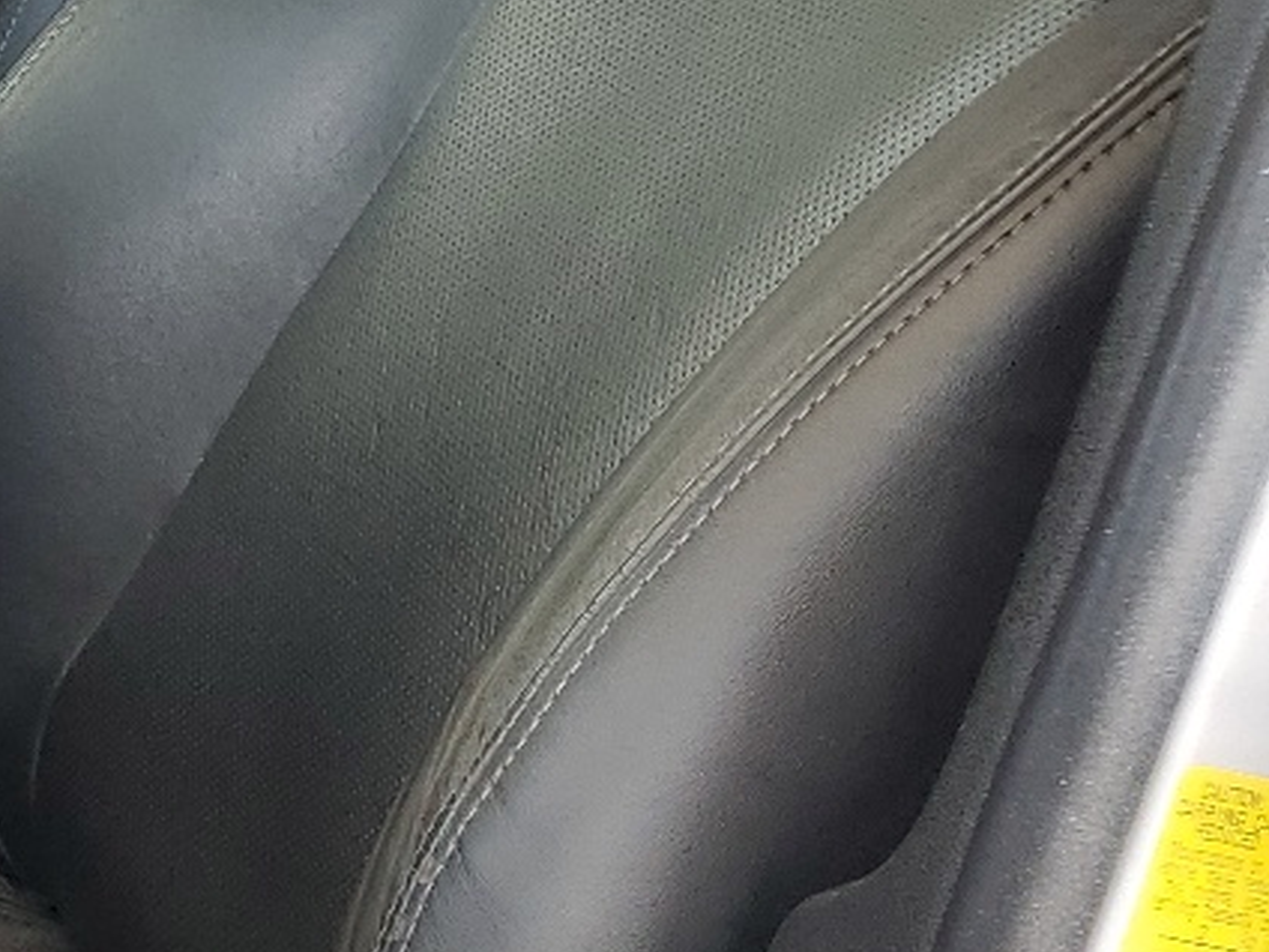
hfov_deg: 17.0
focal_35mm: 98
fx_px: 3593
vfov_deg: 15.0
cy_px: 251
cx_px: -931
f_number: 1.5
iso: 50
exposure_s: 1/152
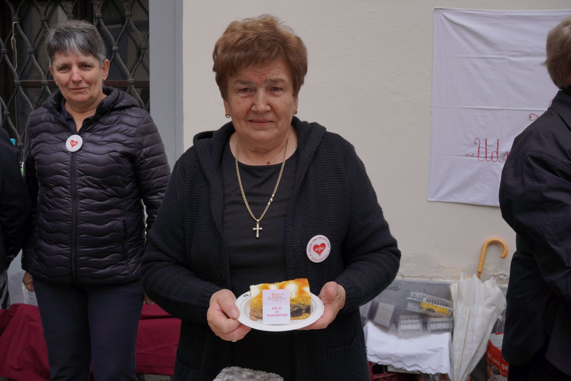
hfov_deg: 53.5
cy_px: 190
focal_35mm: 36
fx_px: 566
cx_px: 286
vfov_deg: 37.2
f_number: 5.6
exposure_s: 1/160
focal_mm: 23.8
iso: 100
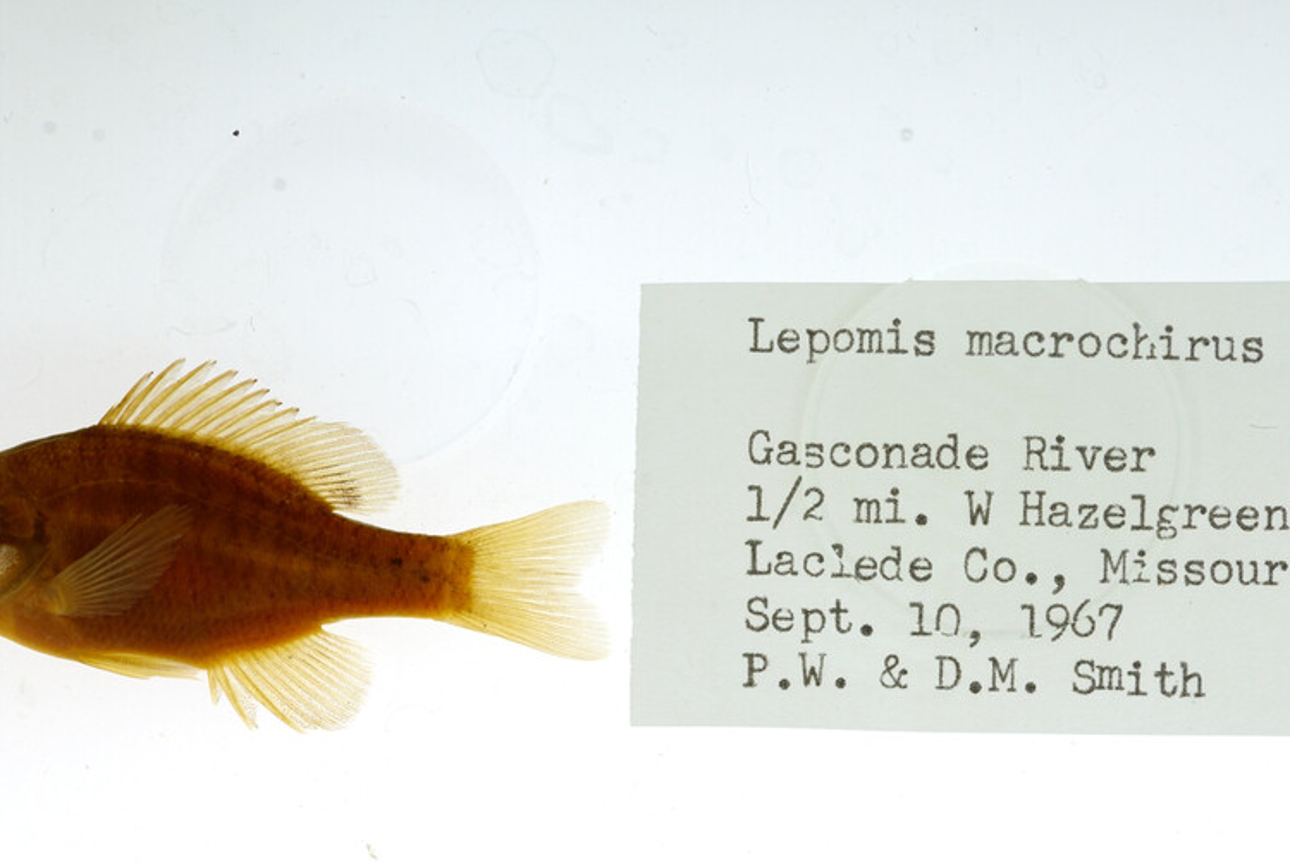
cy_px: 675
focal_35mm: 96
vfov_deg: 14.2
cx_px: 657
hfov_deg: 21.2
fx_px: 3442
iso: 100
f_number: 10
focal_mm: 60
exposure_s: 1/200
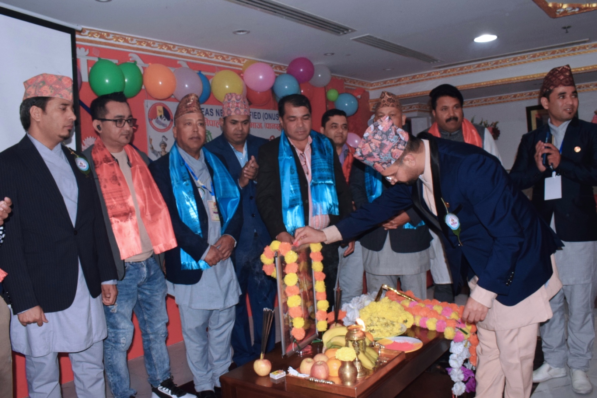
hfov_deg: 61.9
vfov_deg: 43.6
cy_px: 199
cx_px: 298
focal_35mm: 30
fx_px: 497
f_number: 14
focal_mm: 20
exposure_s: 1/60
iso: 1250
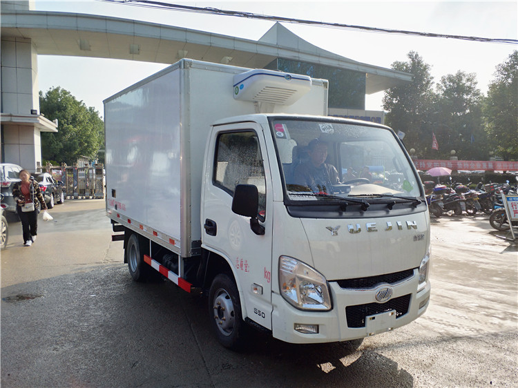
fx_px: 329
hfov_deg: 76.4
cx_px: 259
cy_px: 194
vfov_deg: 61.1
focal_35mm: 22
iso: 50
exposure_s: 1/952
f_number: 2
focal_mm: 3.79
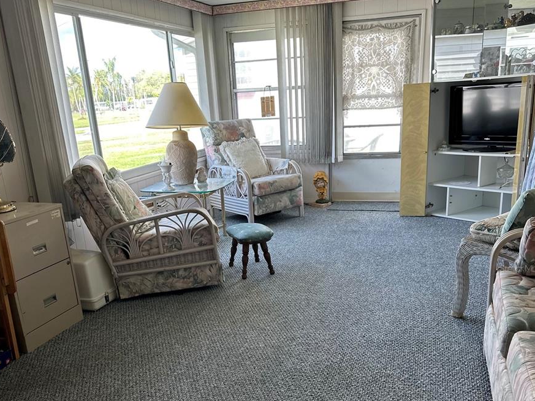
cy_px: 268
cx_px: 267
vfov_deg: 42.4
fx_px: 510
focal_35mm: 33
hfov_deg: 55.3
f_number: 1.78
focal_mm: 6.86
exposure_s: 1/183
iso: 64
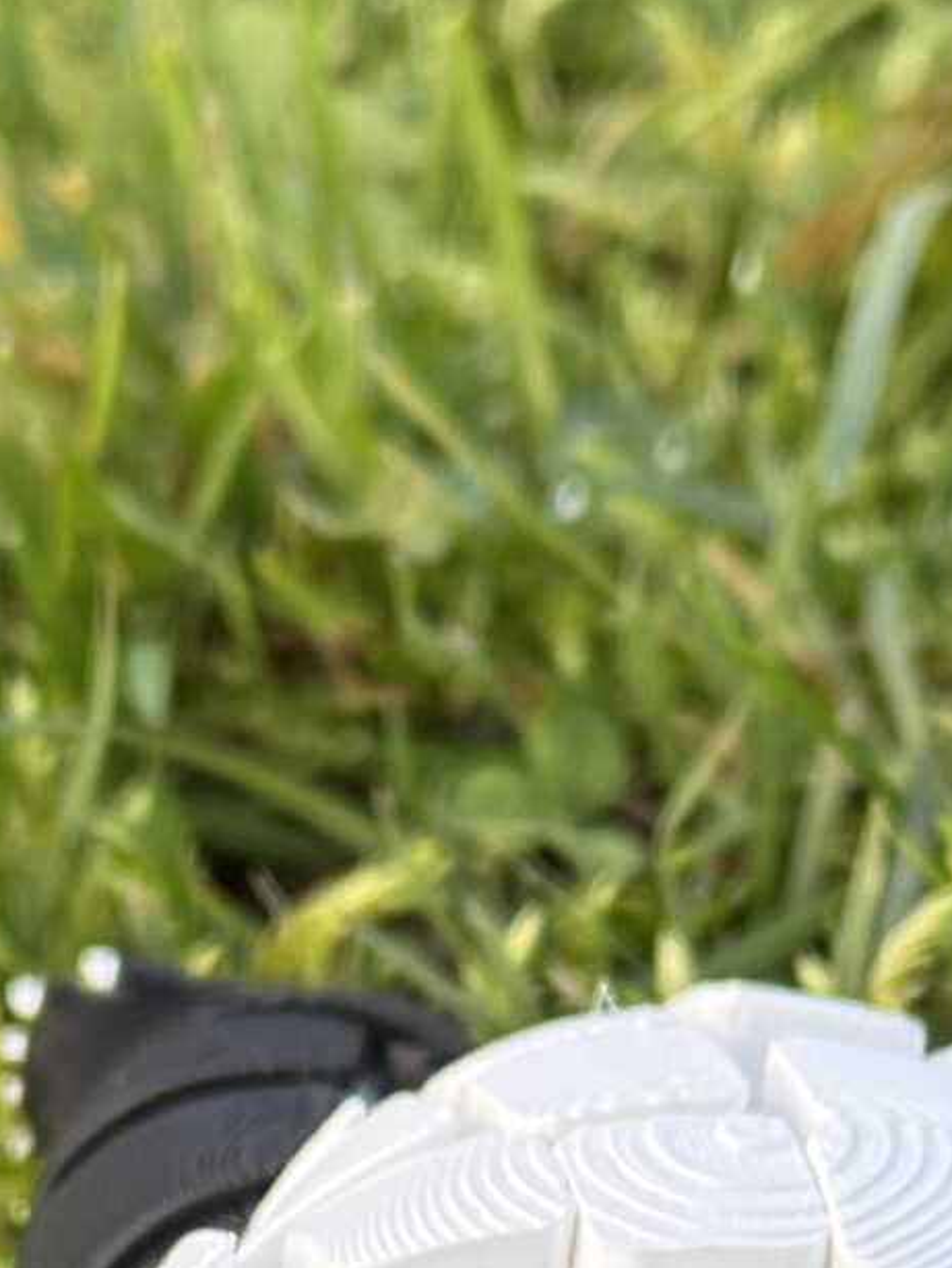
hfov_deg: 7.4
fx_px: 7329
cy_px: 1840
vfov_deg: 9.6
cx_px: 576
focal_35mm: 200
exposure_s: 1/420
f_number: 1.78
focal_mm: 6.76
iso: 80
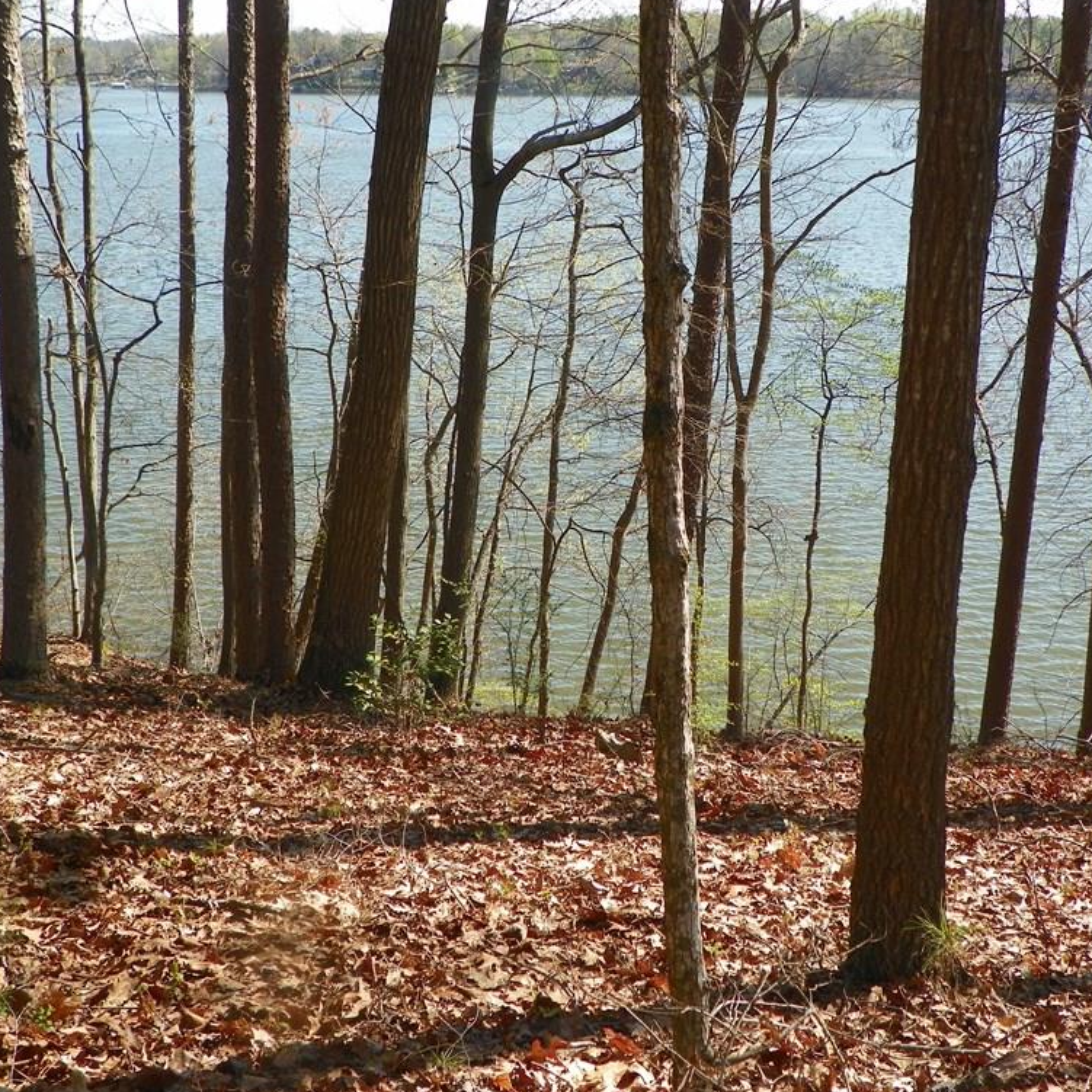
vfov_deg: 36.1
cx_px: 573
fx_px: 1677
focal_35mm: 47
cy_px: 542
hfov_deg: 36.1
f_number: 4
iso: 64
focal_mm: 6.9
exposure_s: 1/250
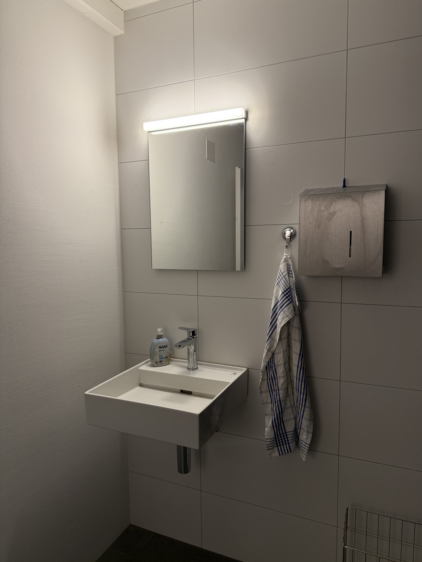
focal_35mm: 24
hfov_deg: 56.8
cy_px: 281
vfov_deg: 71.6
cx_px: 211
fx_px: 390
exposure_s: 1/100
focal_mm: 6.76
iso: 200
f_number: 1.78
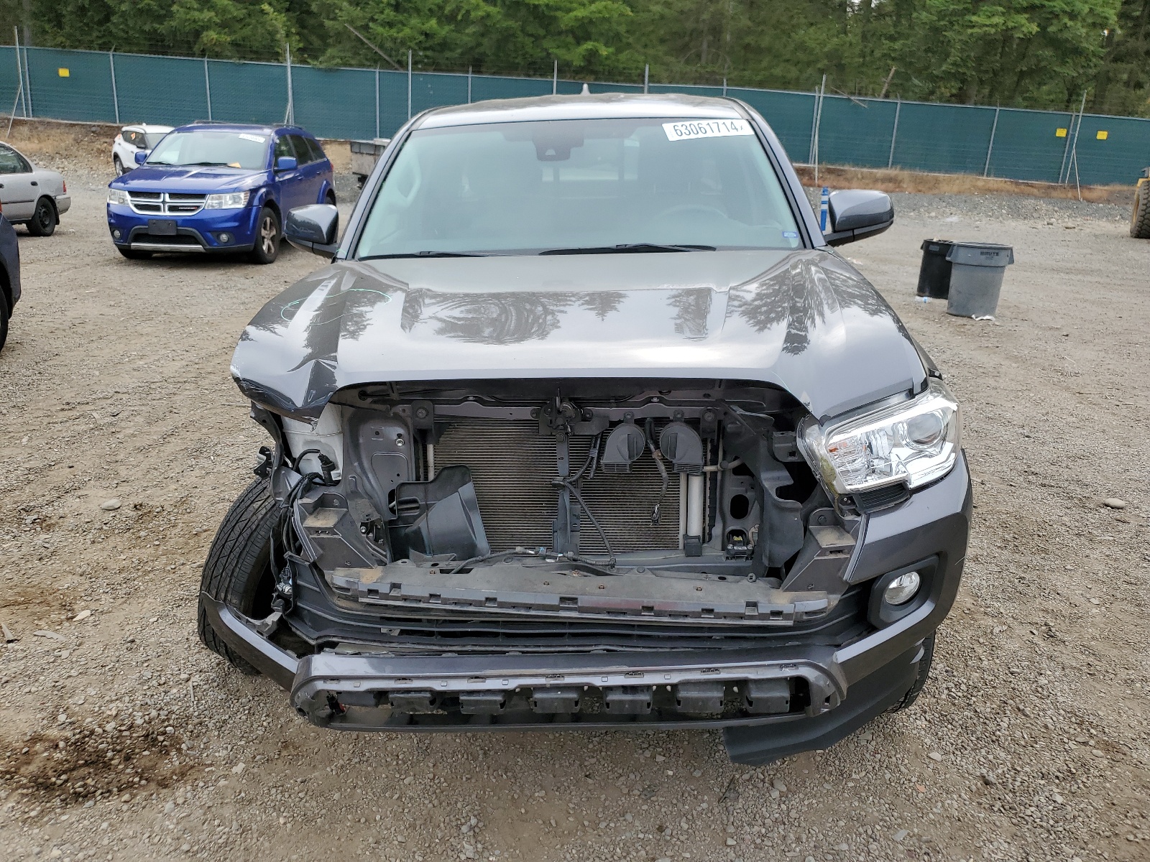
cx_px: 575
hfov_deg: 67.3
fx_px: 864
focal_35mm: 26
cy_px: 431
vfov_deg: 53.1
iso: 50
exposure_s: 1/909
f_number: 1.5
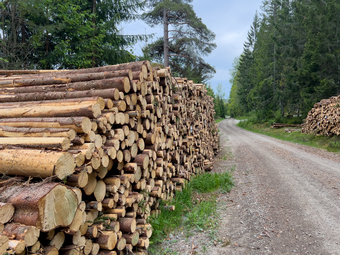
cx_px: 170
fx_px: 255
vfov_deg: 53.1
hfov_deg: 67.3
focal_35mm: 26
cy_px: 128
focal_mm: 5.7
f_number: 1.5
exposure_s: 1/160
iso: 64
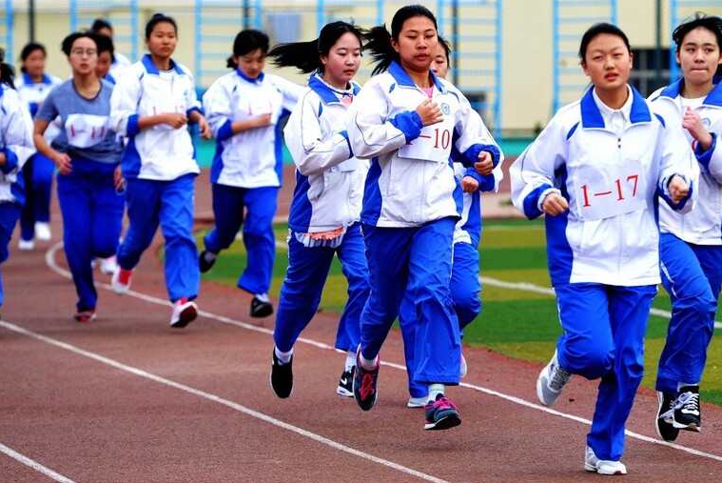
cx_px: 463
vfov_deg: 5.6
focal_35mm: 245
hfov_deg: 8.4
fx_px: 4916
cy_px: 191
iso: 200
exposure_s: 1/400
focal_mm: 155
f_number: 3.5
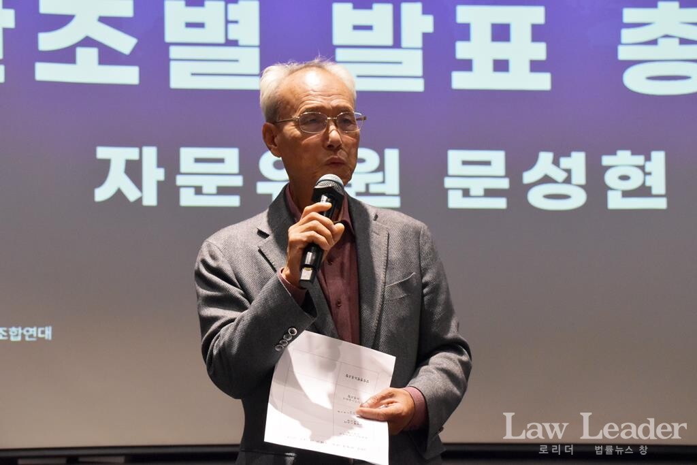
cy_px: 232
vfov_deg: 18.2
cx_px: 348
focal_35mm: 75
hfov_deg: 27.0
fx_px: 1452
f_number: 6.3
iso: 2500
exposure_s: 1/125
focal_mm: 50
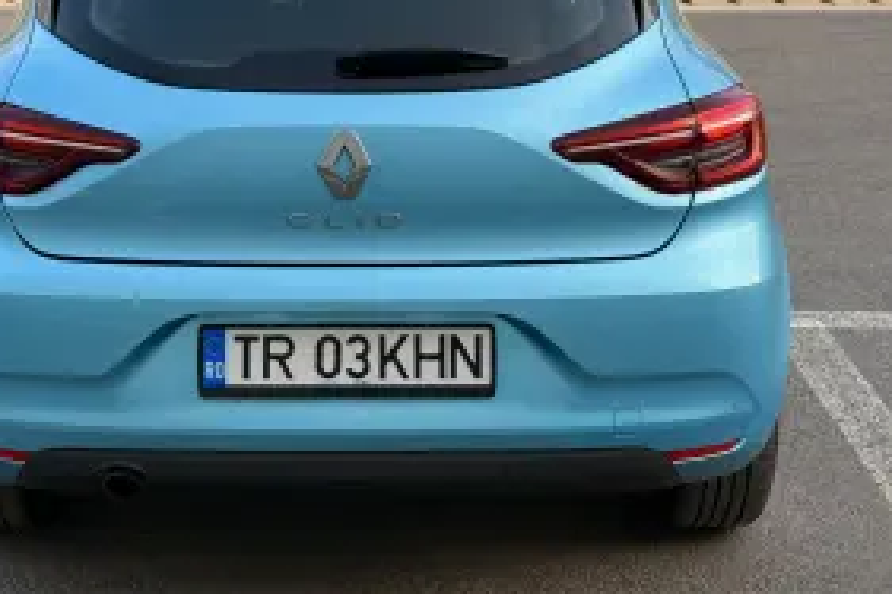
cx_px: 356
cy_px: 168
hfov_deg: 31.3
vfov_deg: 21.1
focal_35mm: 64
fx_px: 1585
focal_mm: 6.76
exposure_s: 1/460
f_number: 1.78
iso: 64
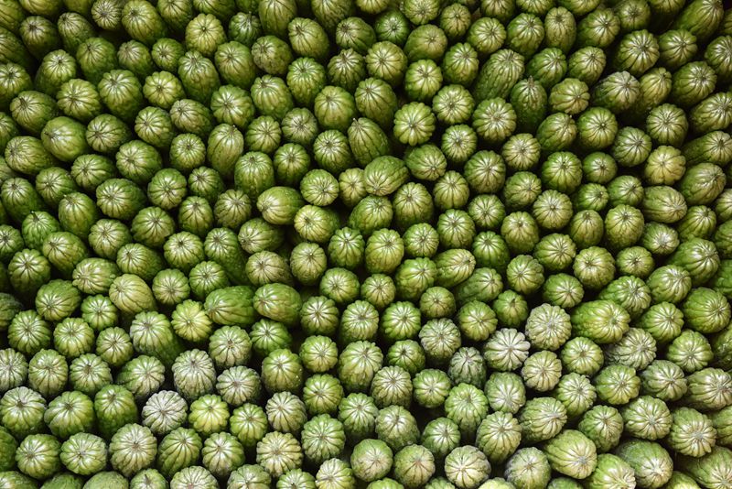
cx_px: 366
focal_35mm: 58
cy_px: 244
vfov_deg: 23.4
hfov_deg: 34.5
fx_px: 1180
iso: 400
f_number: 5
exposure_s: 1/400
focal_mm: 58
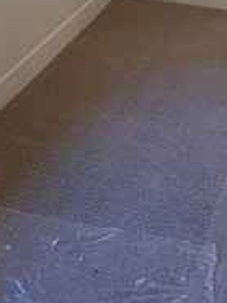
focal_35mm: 58
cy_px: -179
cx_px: 163
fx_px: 507
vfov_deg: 24.1
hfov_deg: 25.0
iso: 125
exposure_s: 1/120
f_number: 2.2
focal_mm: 2.22
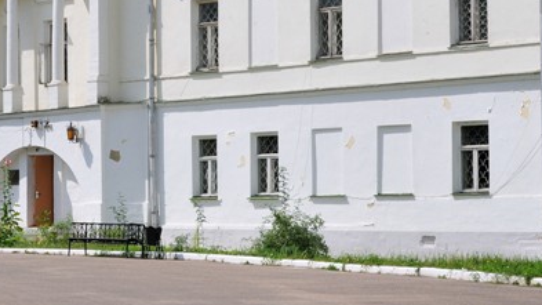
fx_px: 1497
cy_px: 97
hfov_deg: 20.4
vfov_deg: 11.6
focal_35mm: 104
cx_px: 141
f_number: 11
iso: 200
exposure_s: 1/400
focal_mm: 29
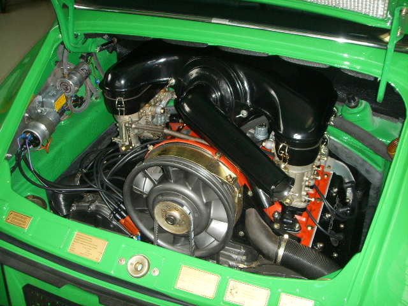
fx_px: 460
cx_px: 204
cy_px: 153
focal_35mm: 39
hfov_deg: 47.9
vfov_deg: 36.8
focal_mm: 6.6
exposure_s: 1/45
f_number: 3.5
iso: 132
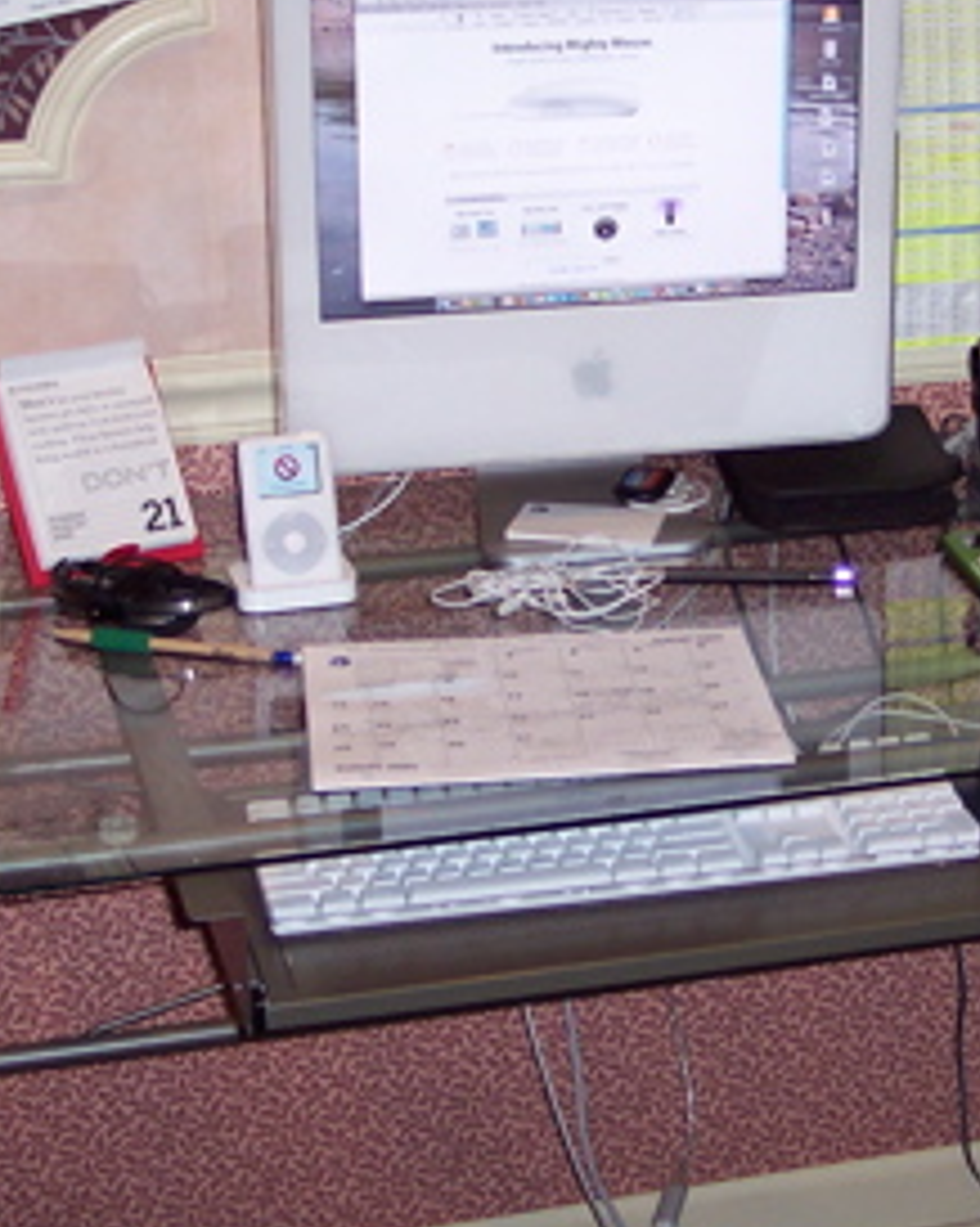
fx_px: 3158
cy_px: 501
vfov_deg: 22.0
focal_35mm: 87
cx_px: 814
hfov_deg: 17.5
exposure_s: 1/30
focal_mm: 8
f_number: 2.8
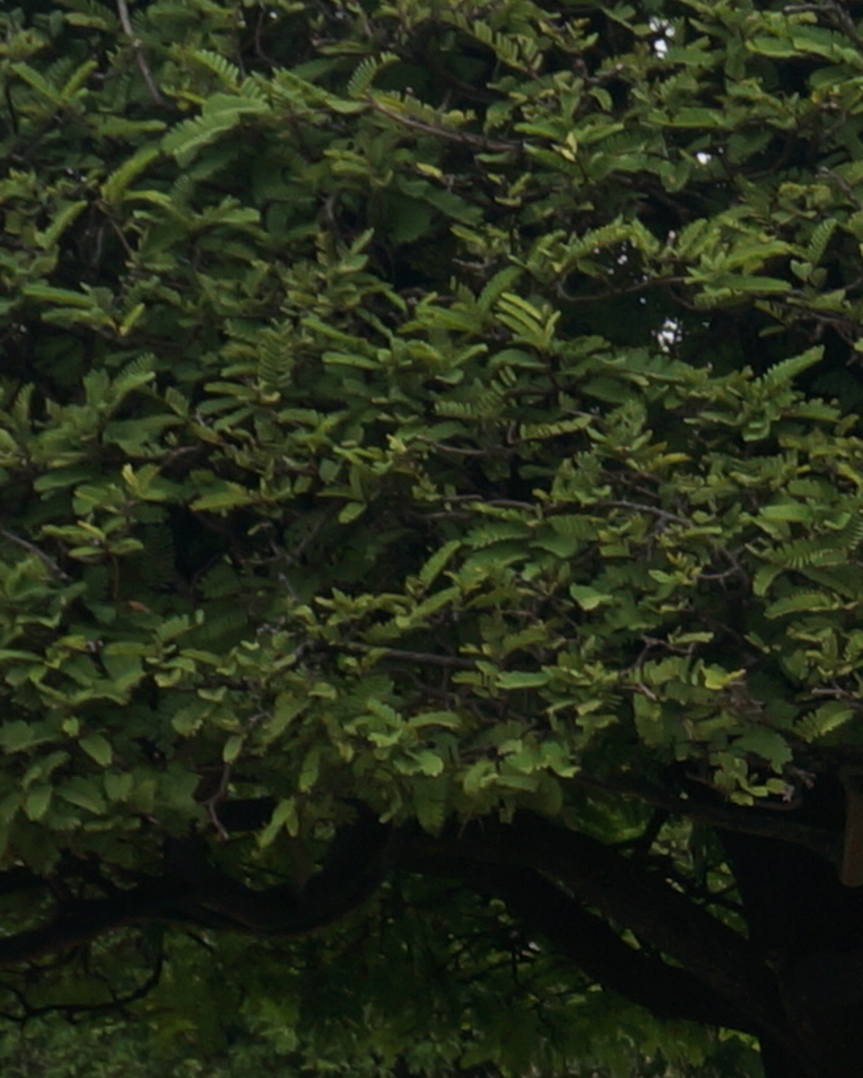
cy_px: 1839
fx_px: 5645
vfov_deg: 10.4
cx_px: 2982
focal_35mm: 177
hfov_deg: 7.3
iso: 100
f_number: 9
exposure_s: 1/125
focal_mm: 21
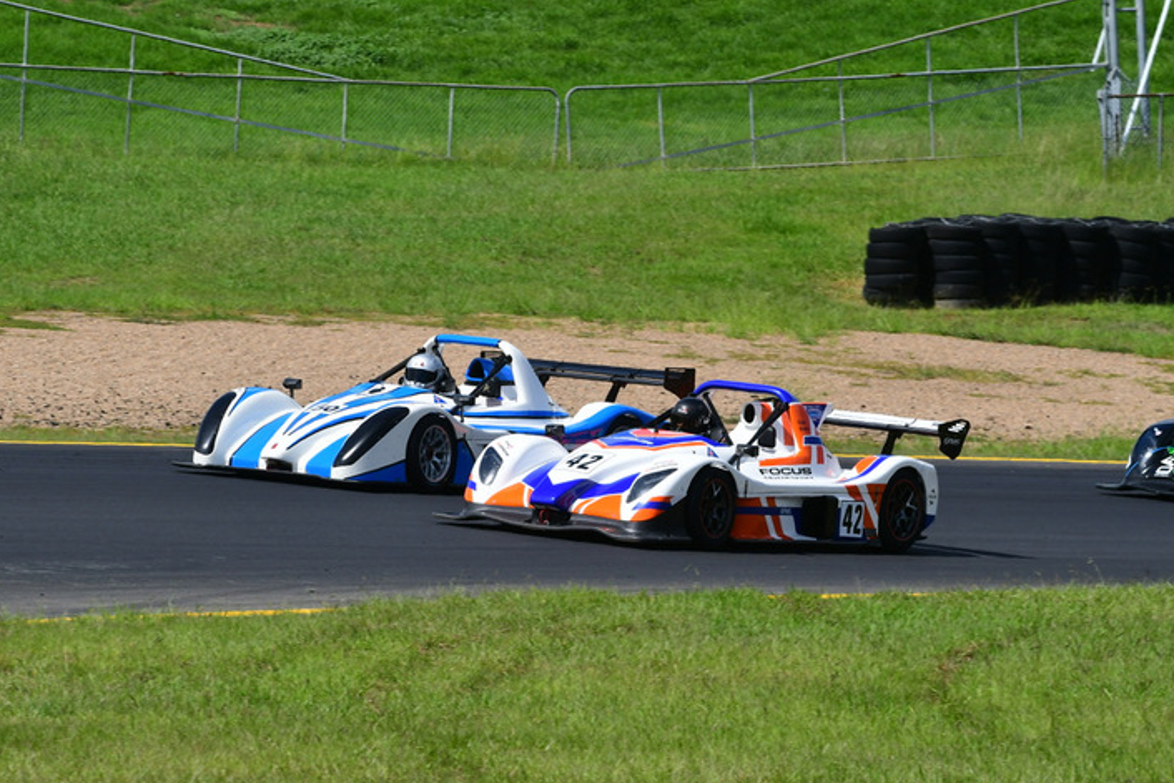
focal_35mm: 340
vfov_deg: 4.0
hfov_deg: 6.1
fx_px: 11089
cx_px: 511
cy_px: 384
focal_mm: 200
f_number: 11
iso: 320
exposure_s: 1/640
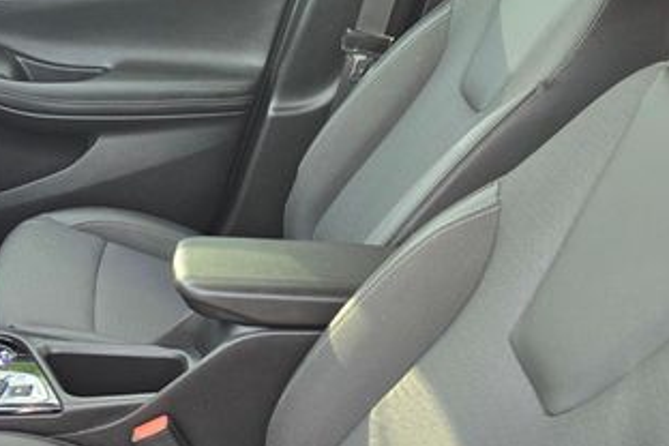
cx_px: 107
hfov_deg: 38.4
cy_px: 427
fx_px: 911
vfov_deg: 26.3
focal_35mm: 49
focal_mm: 5.4
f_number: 1.8
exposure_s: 1/180
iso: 160
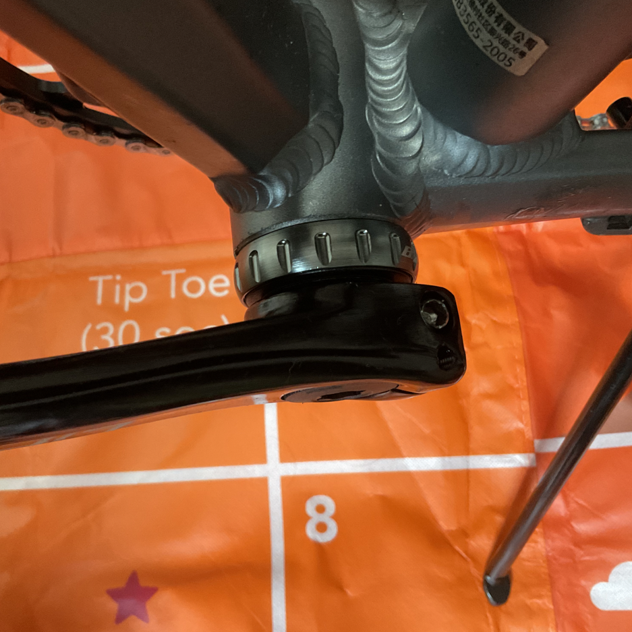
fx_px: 723
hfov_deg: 47.0
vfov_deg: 47.2
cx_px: 265
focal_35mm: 35
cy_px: 315
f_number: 1.8
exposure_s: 1/60
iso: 250
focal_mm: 3
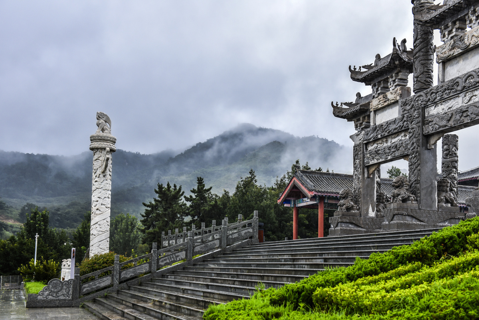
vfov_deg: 31.9
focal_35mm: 42
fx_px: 559
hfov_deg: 46.4
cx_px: 240
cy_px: 160
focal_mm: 42
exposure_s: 1/200
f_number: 5.6
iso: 320
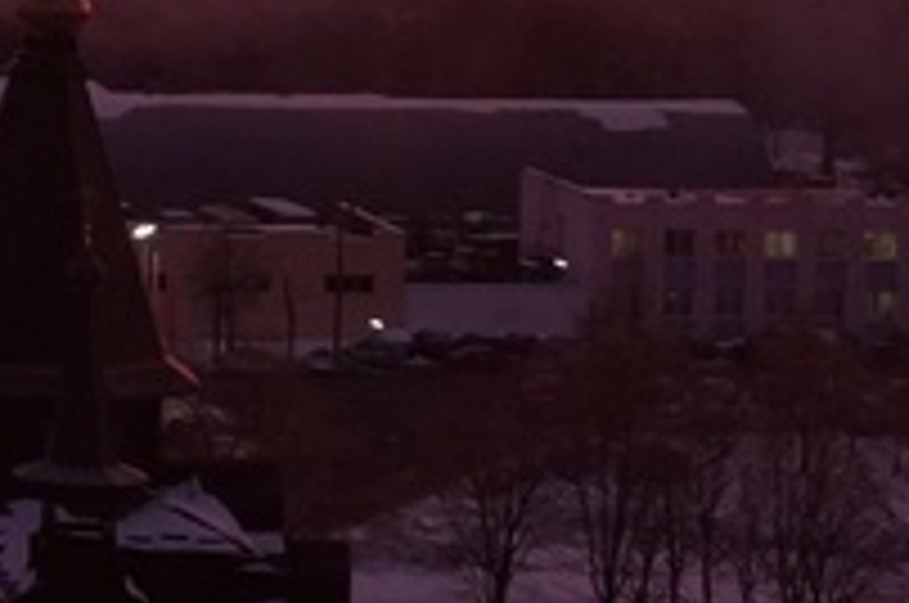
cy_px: -702
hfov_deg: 7.8
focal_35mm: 250
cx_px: -976
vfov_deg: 5.3
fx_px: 6302
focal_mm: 24
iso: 500
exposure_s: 1/160
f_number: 4
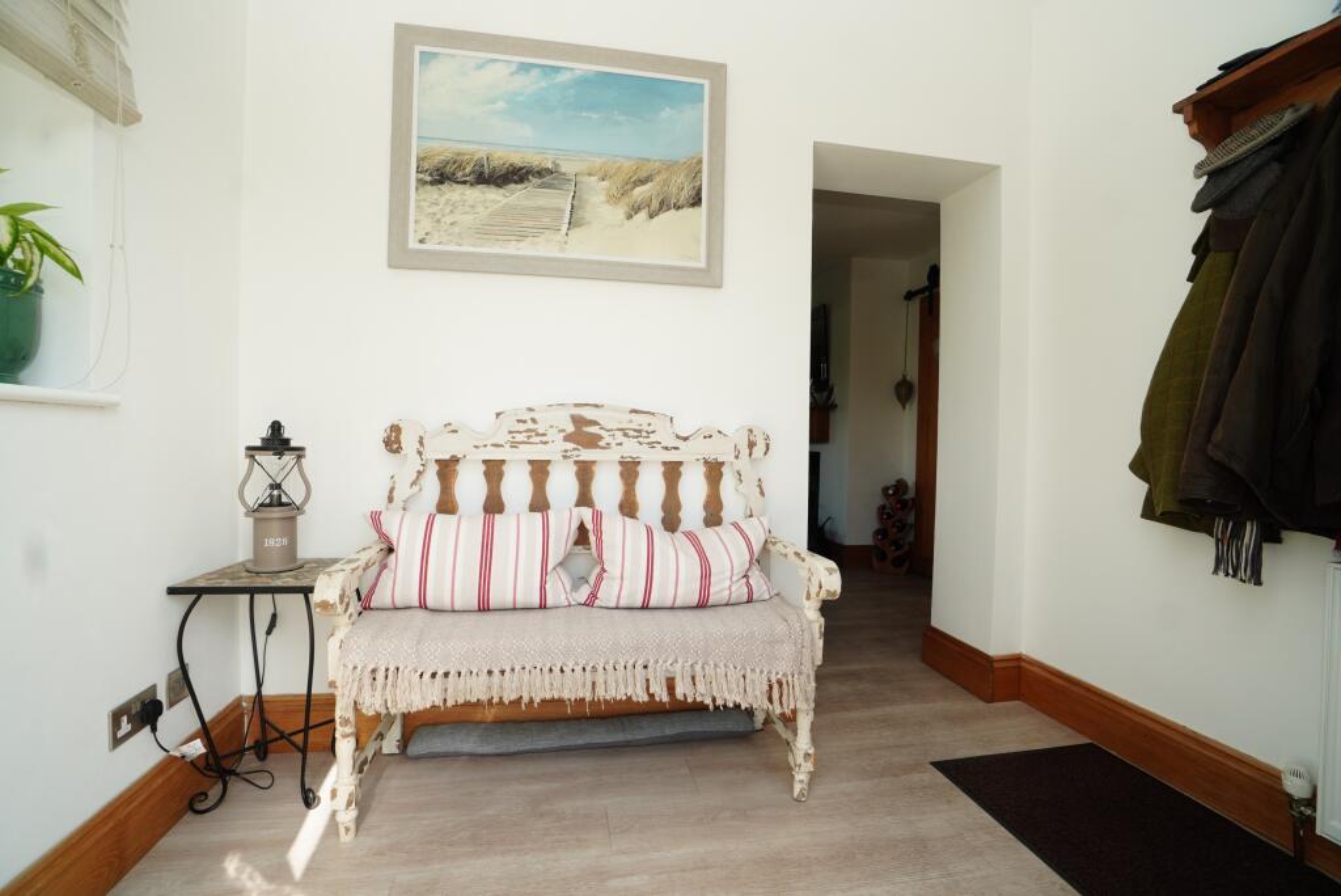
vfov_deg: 77.4
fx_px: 559
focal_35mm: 15
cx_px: 670
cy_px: 448
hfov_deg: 100.4
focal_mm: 10
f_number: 7.1
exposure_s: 1/160
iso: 400
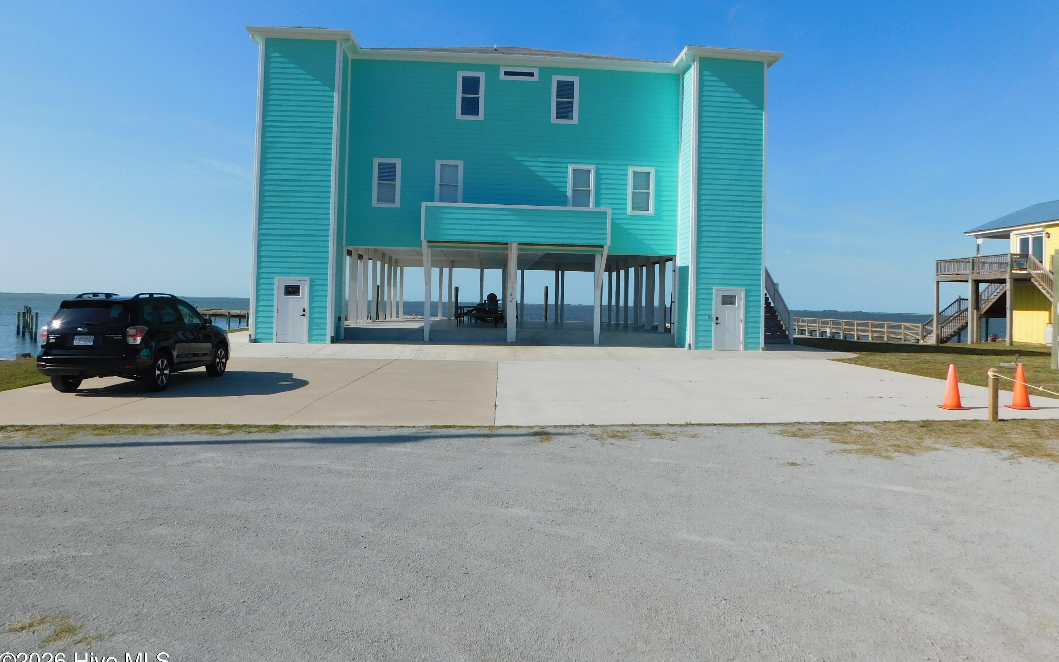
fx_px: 721
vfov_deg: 49.2
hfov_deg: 72.5
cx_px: 540
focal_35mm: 25
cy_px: 291
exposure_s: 1/800
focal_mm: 4
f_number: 6
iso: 125
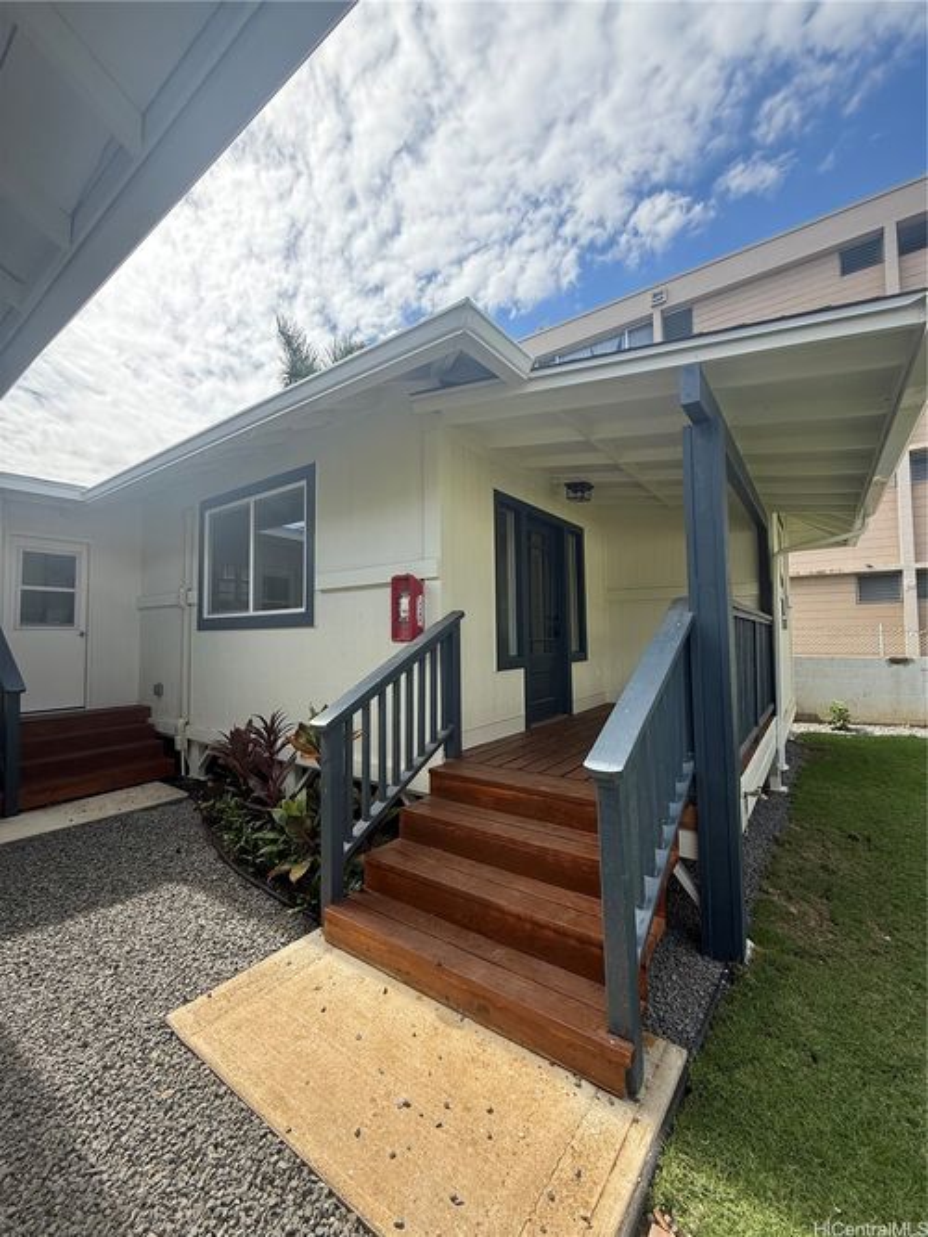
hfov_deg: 85.7
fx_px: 501
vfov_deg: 102.1
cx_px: 464
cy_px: 618
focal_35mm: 14
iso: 64
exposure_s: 1/820
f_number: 2.2
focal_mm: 2.22
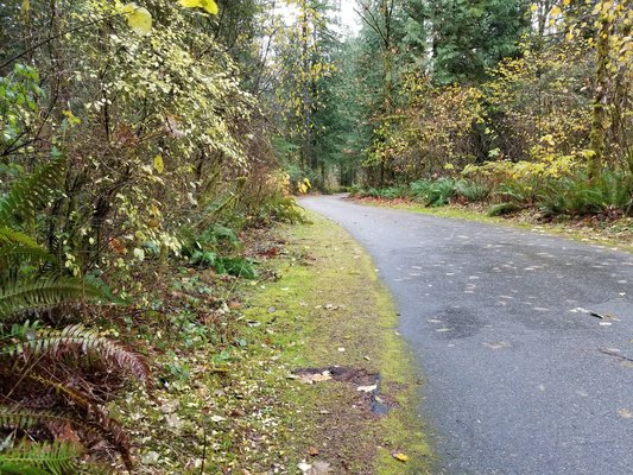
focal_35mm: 26
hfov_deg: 67.3
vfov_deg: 53.1
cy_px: 238
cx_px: 316
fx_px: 476
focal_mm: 4.25
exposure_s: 1/33
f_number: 1.7
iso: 200
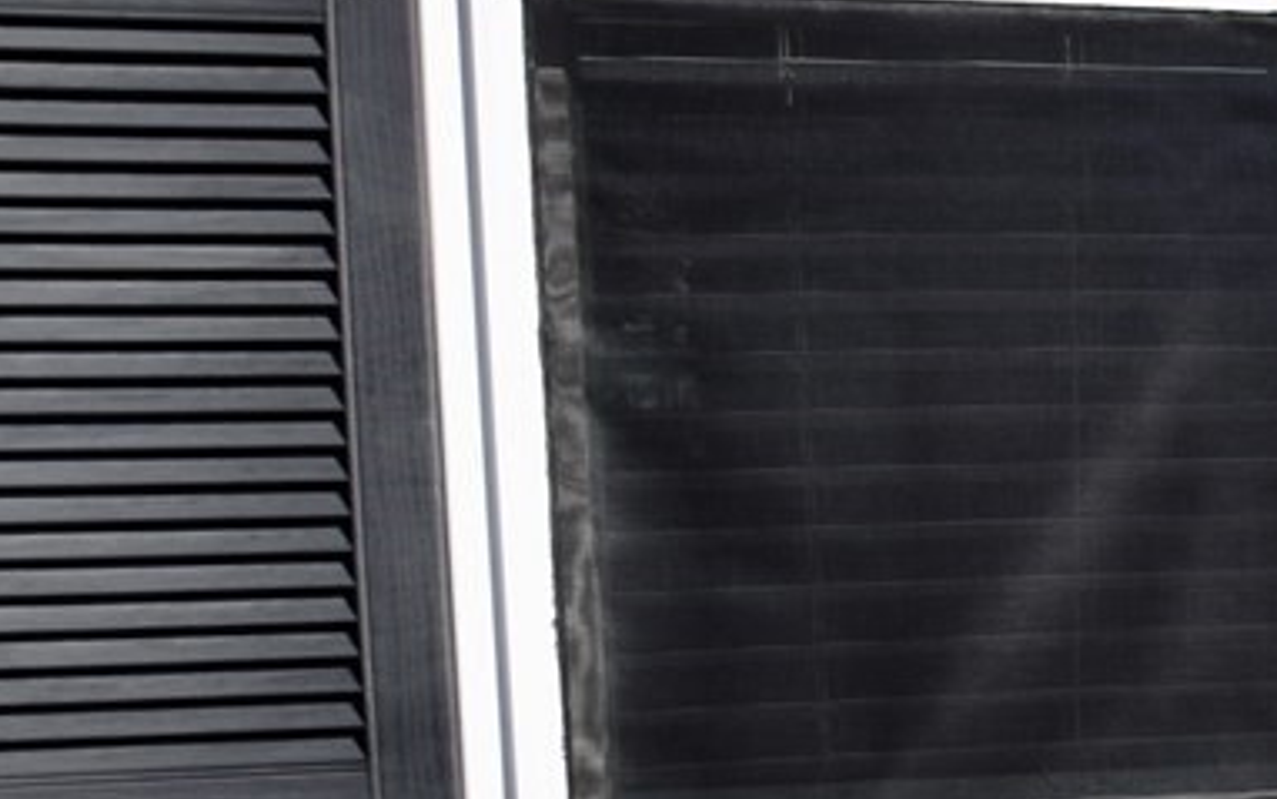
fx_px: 2855
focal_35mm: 82
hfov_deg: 13.8
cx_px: 3299
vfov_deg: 15.8
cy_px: 707
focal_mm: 10
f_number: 10
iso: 200
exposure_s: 1/400
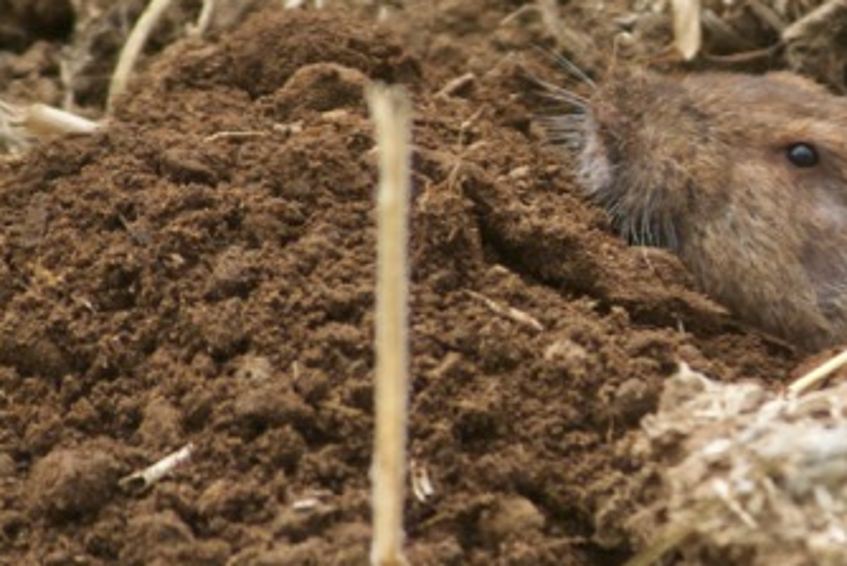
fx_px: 38083
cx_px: 814
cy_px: 162
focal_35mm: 1618
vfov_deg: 0.9
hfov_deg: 1.3
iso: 1000
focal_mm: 400
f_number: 5.6
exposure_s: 1/1250
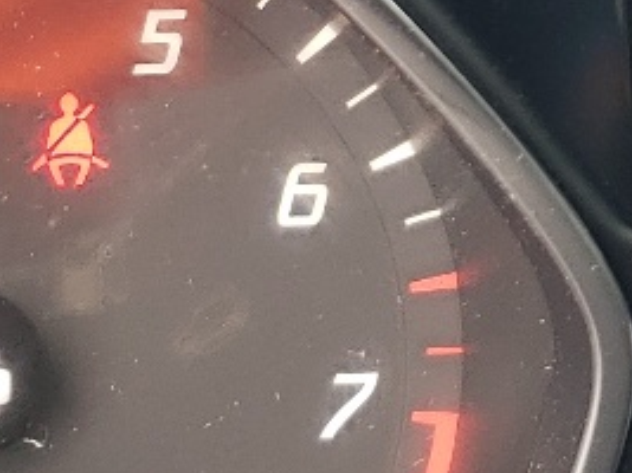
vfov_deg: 9.4
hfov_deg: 12.0
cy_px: -80
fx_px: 2847
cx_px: 1020
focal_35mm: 156
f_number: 1.5
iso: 50
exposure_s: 1/116
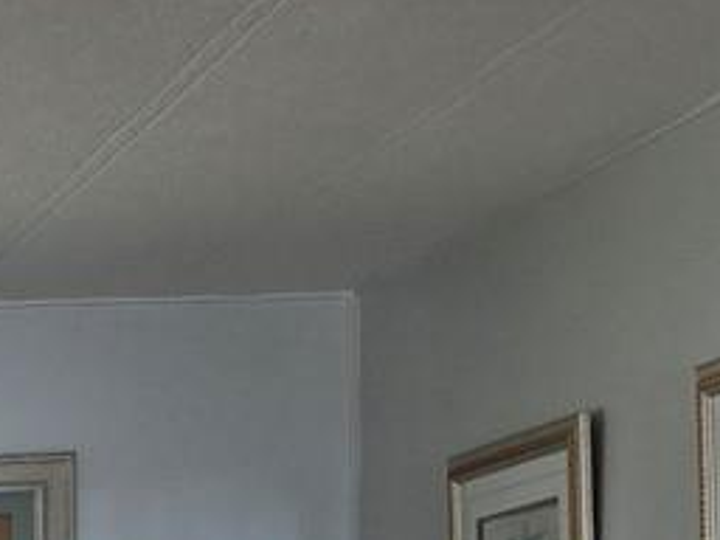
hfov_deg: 11.5
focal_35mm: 144
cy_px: 917
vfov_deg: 9.8
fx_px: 2995
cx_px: -965
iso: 50
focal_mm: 5.4
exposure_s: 1/120
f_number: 1.8
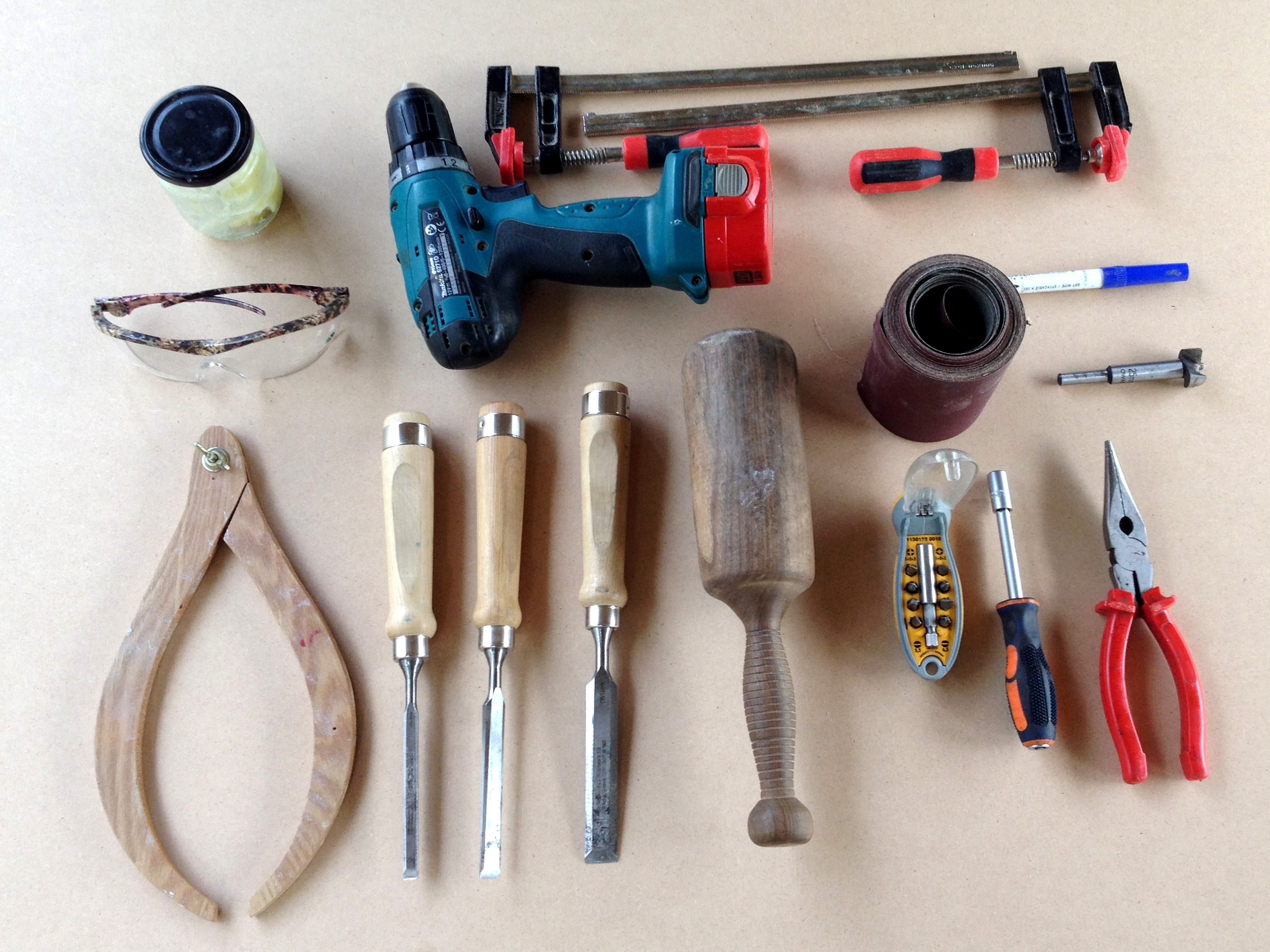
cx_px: 635
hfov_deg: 52.6
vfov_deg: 40.7
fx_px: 1284
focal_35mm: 35
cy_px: 476
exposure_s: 1/60
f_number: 2.4
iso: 50
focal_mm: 4.28
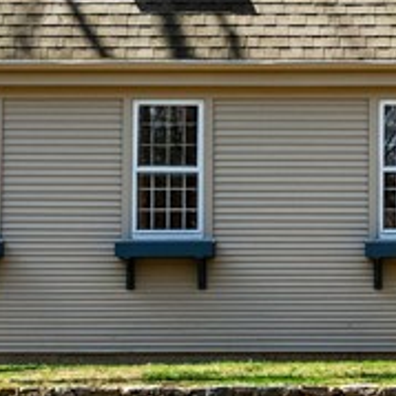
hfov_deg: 9.6
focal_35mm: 180
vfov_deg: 9.7
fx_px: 2330
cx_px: 502
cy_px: 144
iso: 100
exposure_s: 1/160
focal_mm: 35
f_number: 7.1
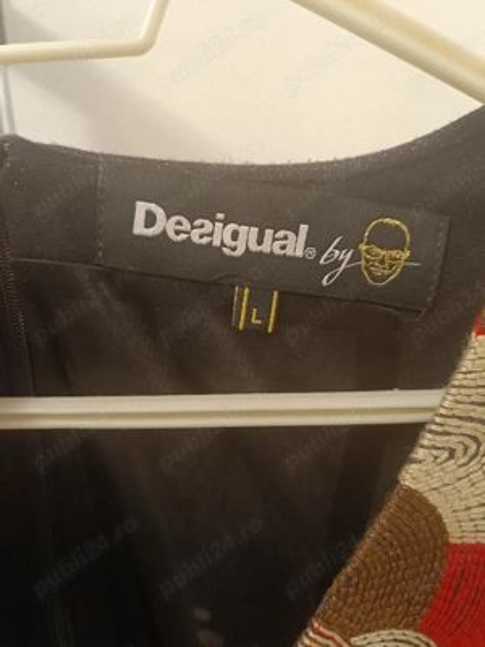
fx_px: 448
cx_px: 242
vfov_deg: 71.6
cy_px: 324
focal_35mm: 24
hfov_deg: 56.8
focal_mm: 5.59
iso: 1083
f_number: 1.88
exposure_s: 1/25
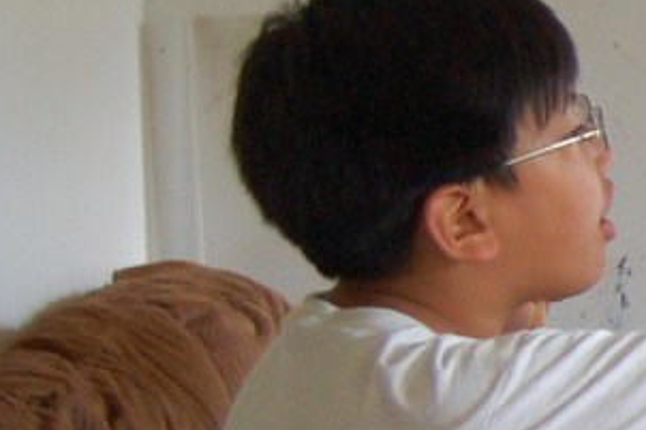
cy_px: 310
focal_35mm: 183
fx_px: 3276
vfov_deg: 7.5
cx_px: 1658
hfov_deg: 9.7
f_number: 3.8
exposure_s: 1/40
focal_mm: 23
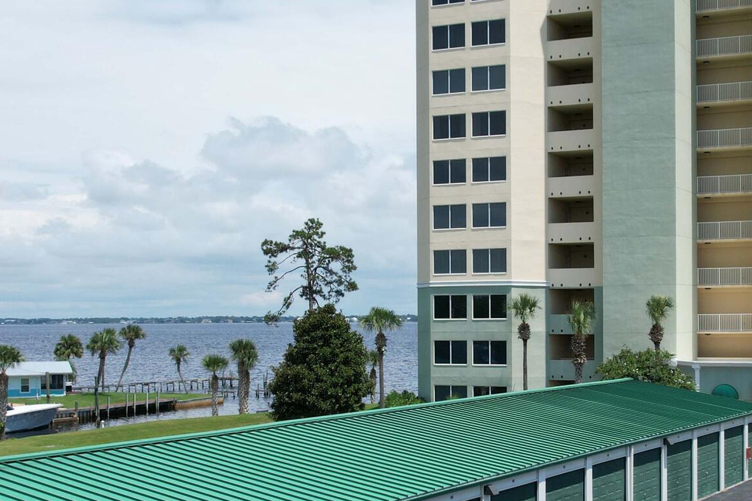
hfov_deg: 34.9
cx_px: 473
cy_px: 328
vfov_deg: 23.7
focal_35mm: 57
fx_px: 1191
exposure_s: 1/3000
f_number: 2.8
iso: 140
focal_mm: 8.38
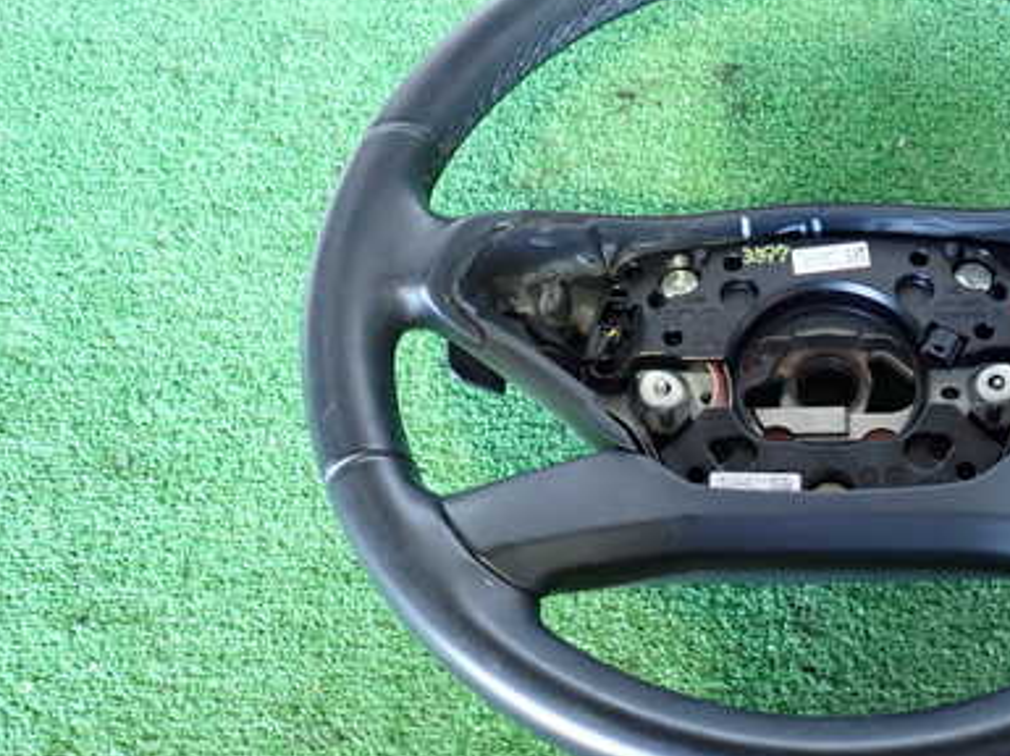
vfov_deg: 36.8
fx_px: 1137
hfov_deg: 45.9
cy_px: 381
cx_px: 777
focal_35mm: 39
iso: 500
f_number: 2
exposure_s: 1/30
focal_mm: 4.5
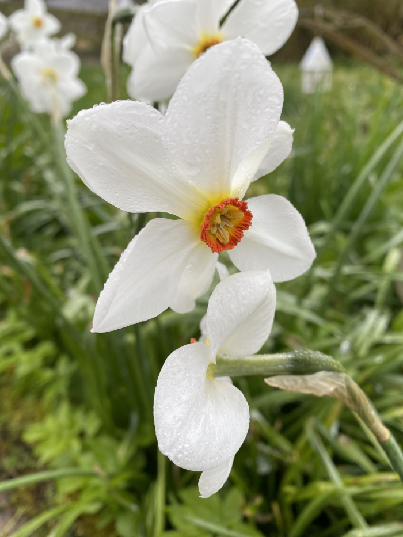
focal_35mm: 26
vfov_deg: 67.3
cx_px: 202
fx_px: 403
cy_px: 268
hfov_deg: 53.1
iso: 32
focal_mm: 4.25
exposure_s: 1/429
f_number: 1.8
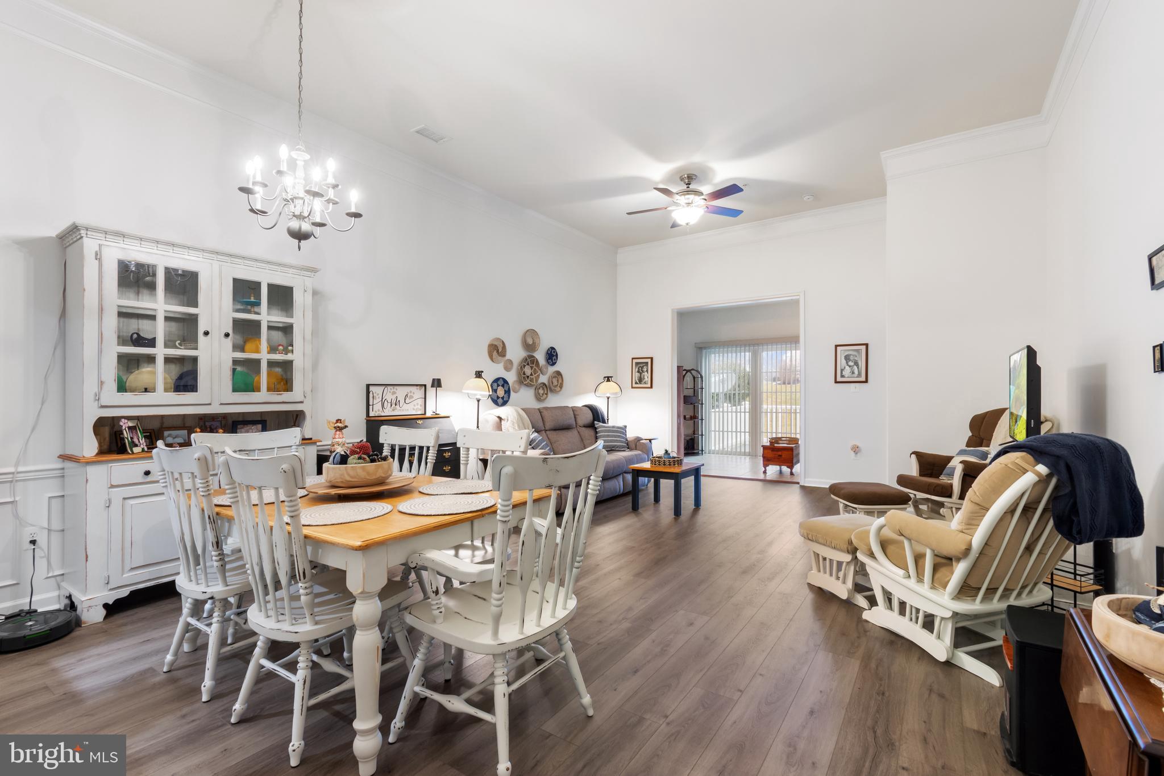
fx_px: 485
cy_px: 388
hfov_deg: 100.4
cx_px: 582
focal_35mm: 15
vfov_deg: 77.3
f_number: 9
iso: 500
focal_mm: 10
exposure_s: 1.3
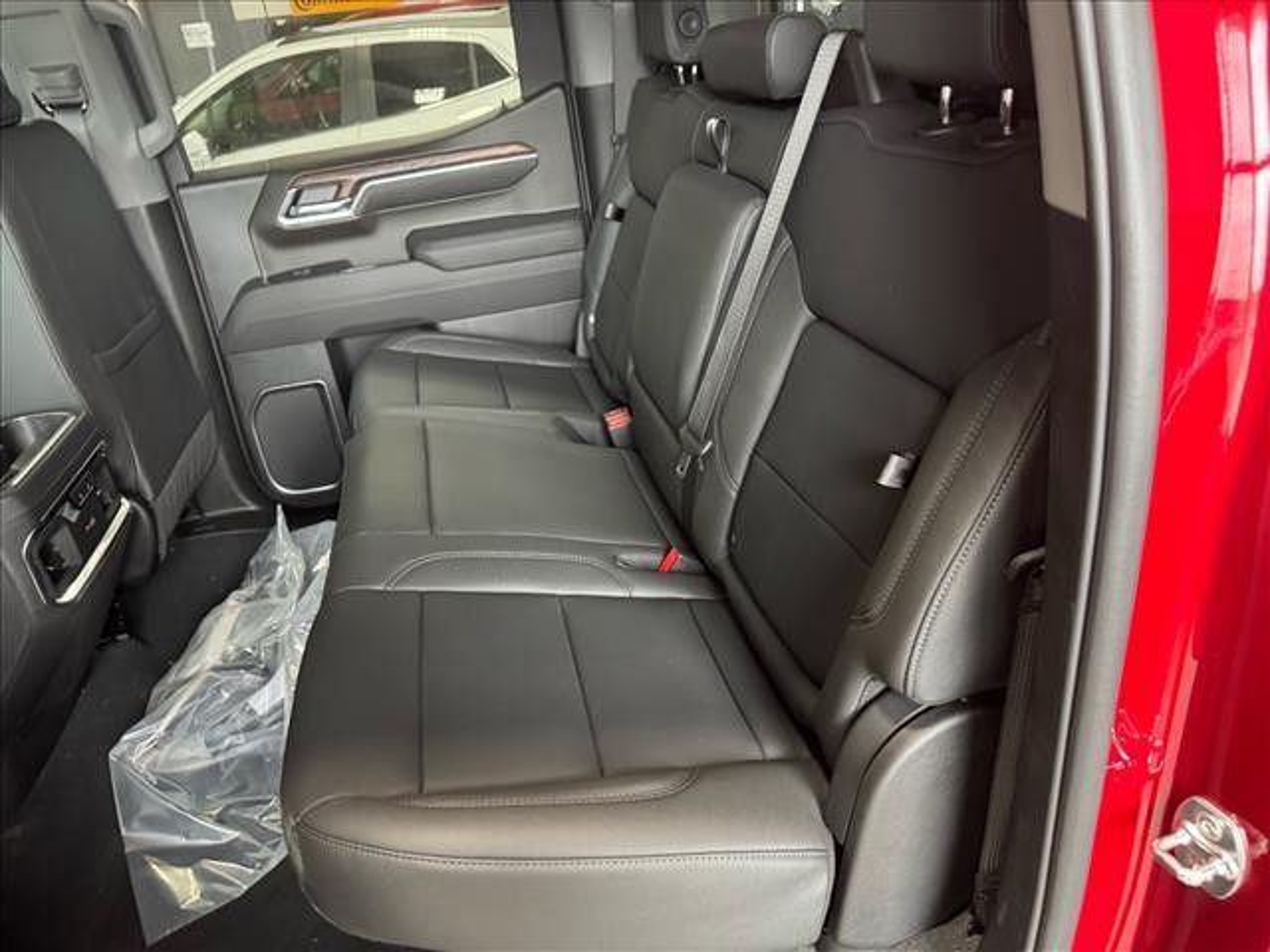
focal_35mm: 24
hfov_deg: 71.6
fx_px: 881
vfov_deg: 56.8
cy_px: 476
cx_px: 635
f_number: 1.78
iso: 800
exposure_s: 1/40
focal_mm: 6.76
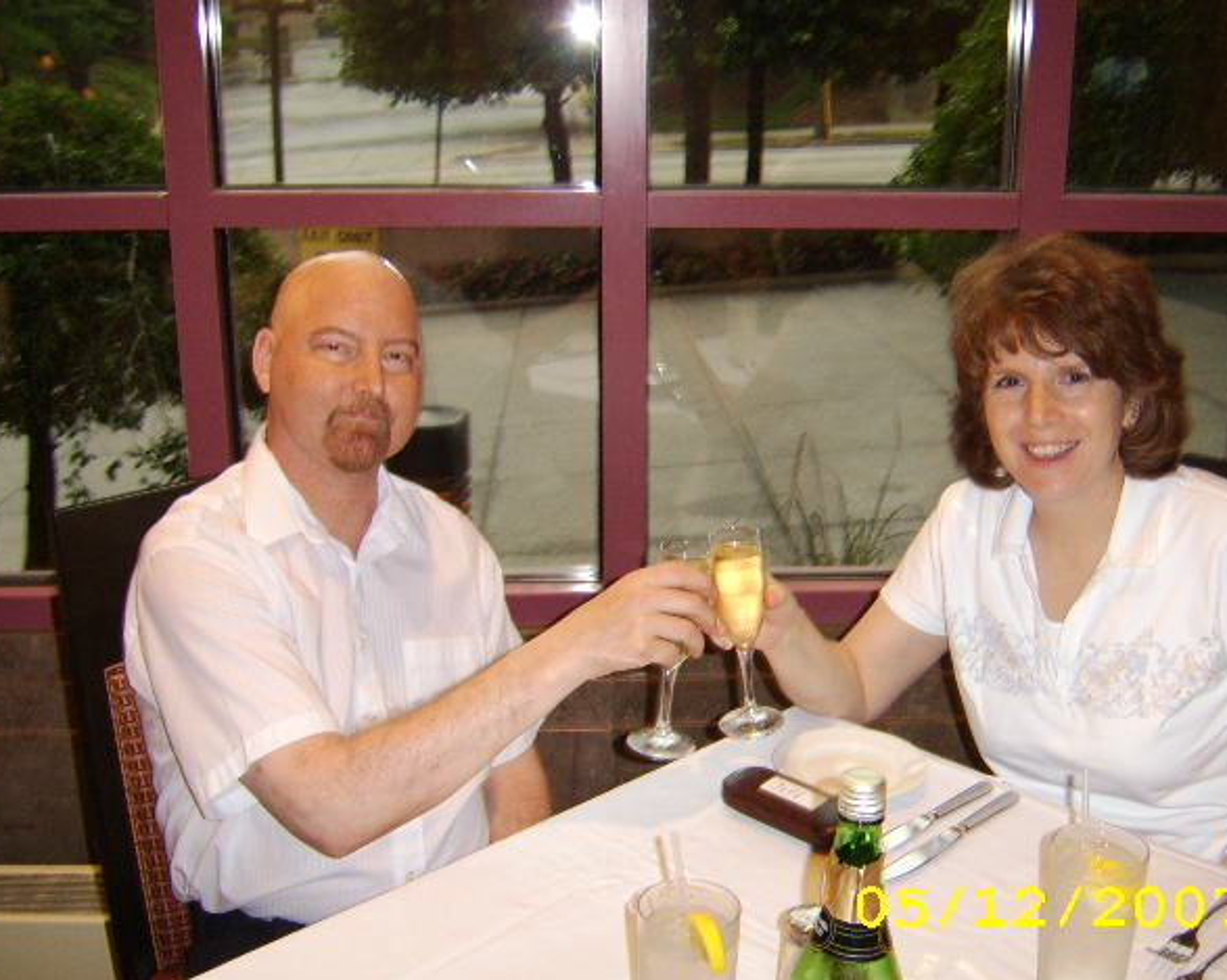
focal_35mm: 33
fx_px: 1198
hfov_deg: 54.2
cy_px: 485
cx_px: 640
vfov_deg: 44.5
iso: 200
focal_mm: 8.13
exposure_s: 1/30
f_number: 2.7
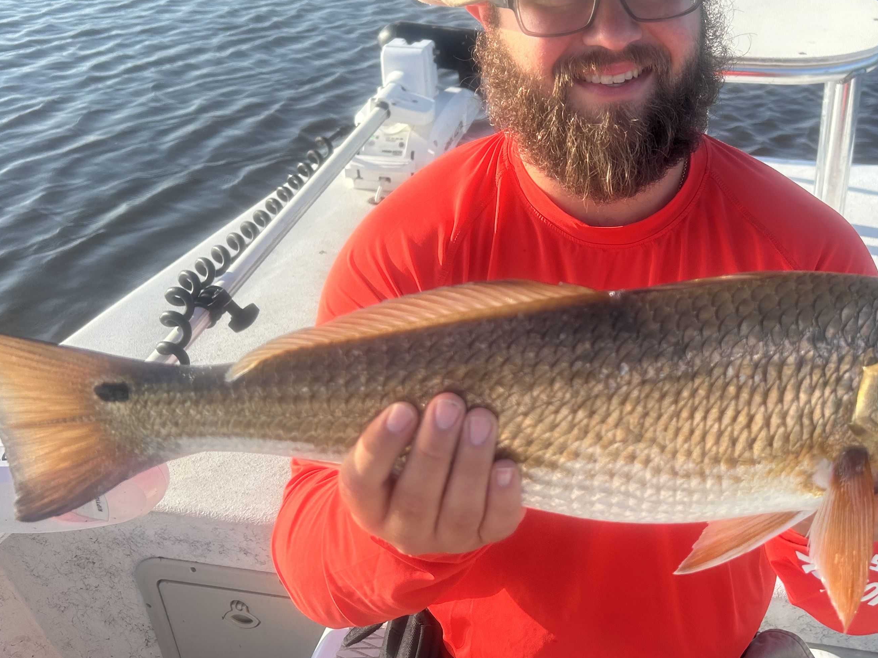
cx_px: 582
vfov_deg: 35.9
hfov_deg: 46.1
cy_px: 295
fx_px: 1015
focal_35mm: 40
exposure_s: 1/1838
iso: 50
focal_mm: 5.7
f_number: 1.5
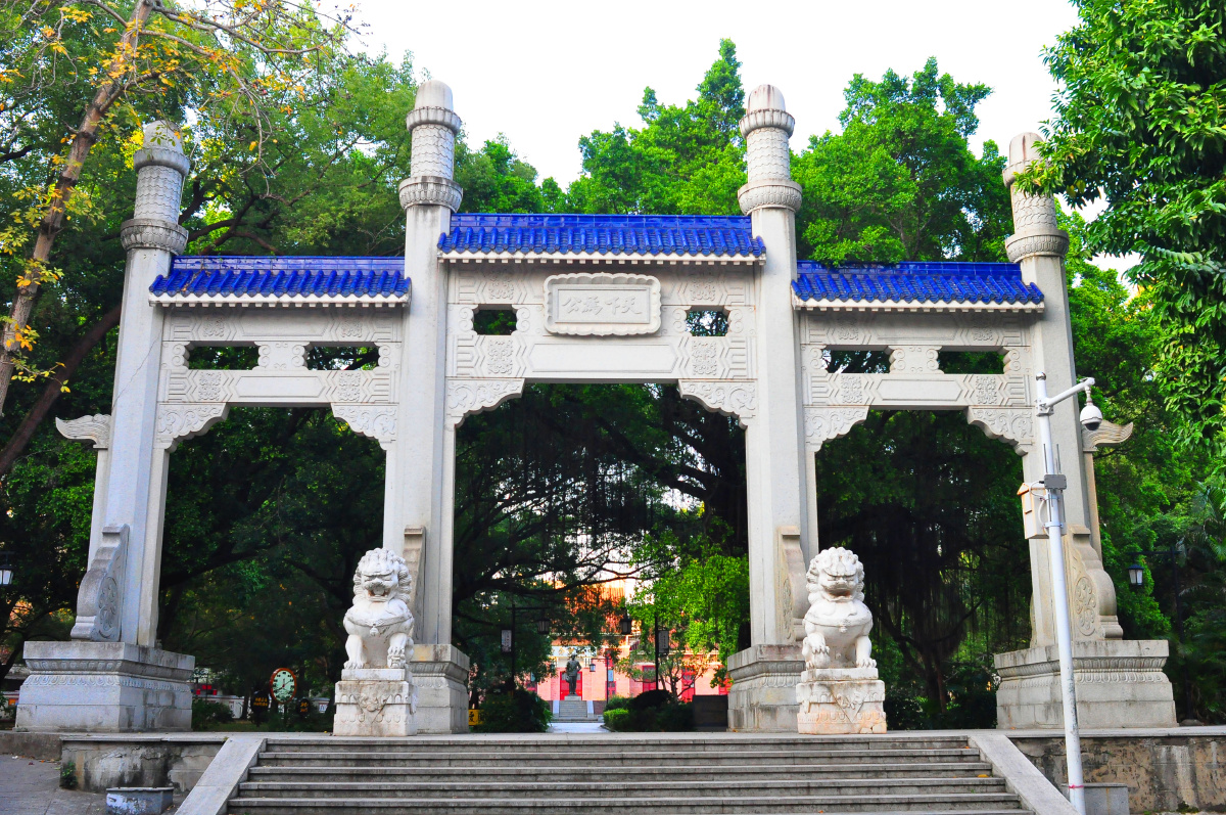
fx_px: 1224
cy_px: 408
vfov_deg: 36.8
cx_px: 613
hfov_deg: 53.2
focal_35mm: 36
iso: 1250
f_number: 5.6
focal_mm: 24
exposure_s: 1/400
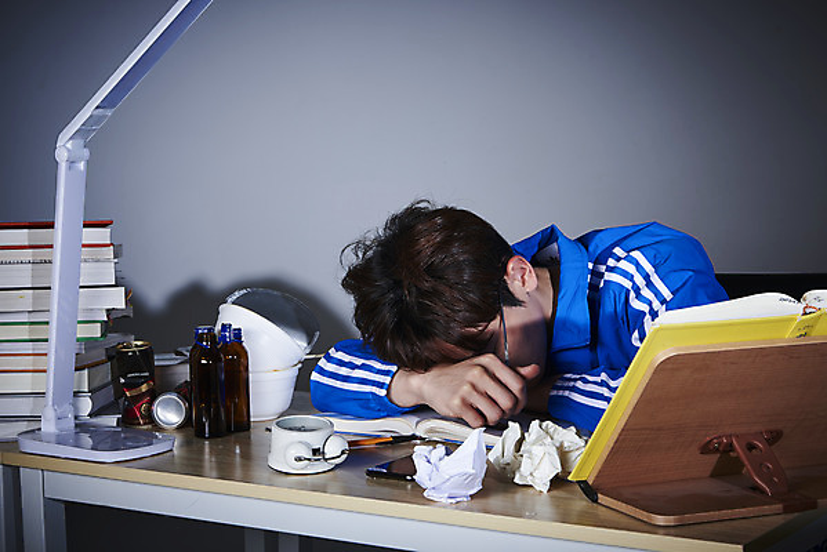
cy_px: 276
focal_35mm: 70
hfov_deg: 28.8
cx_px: 414
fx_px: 1609
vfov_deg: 19.5
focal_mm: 70
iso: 100
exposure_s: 1/125
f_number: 16
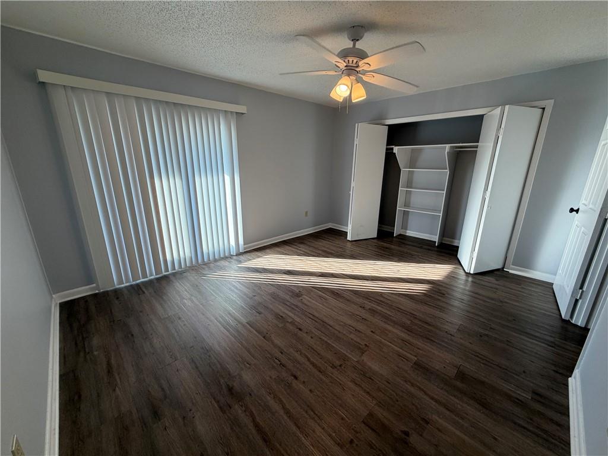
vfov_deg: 85.7
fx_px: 246
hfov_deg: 102.1
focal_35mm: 14
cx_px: 304
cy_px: 228
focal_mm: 2.22
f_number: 2.2
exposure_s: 1/120
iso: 80
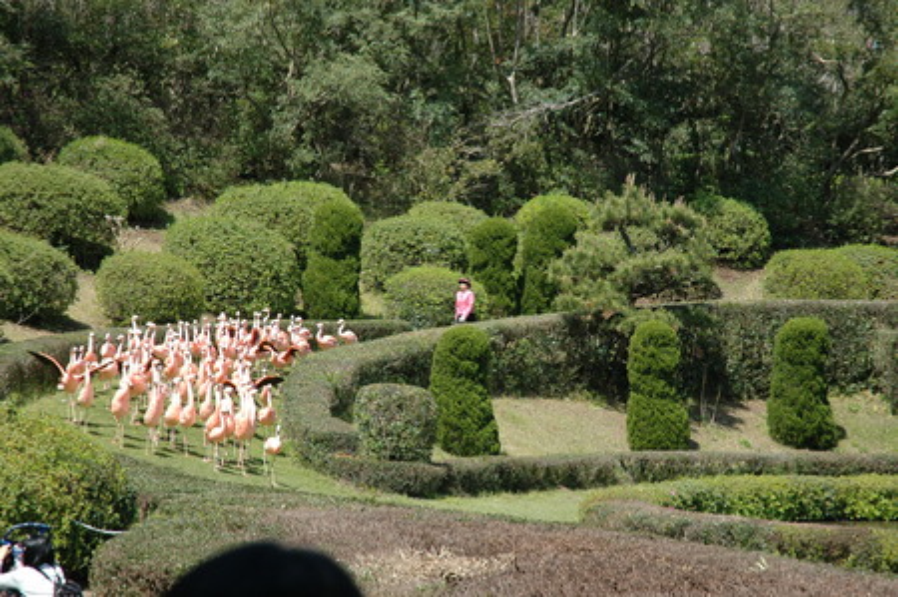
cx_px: 449
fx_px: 2616
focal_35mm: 105
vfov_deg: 13.0
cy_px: 298
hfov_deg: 19.5
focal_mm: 70
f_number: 8
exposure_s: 1/250
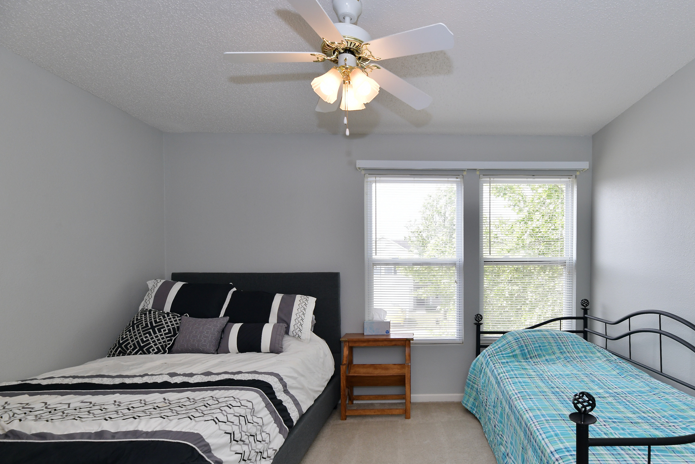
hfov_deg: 88.3
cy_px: 271
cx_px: 431
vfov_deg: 66.9
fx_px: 347
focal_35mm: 18
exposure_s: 1/200
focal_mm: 14
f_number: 7.1
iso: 640
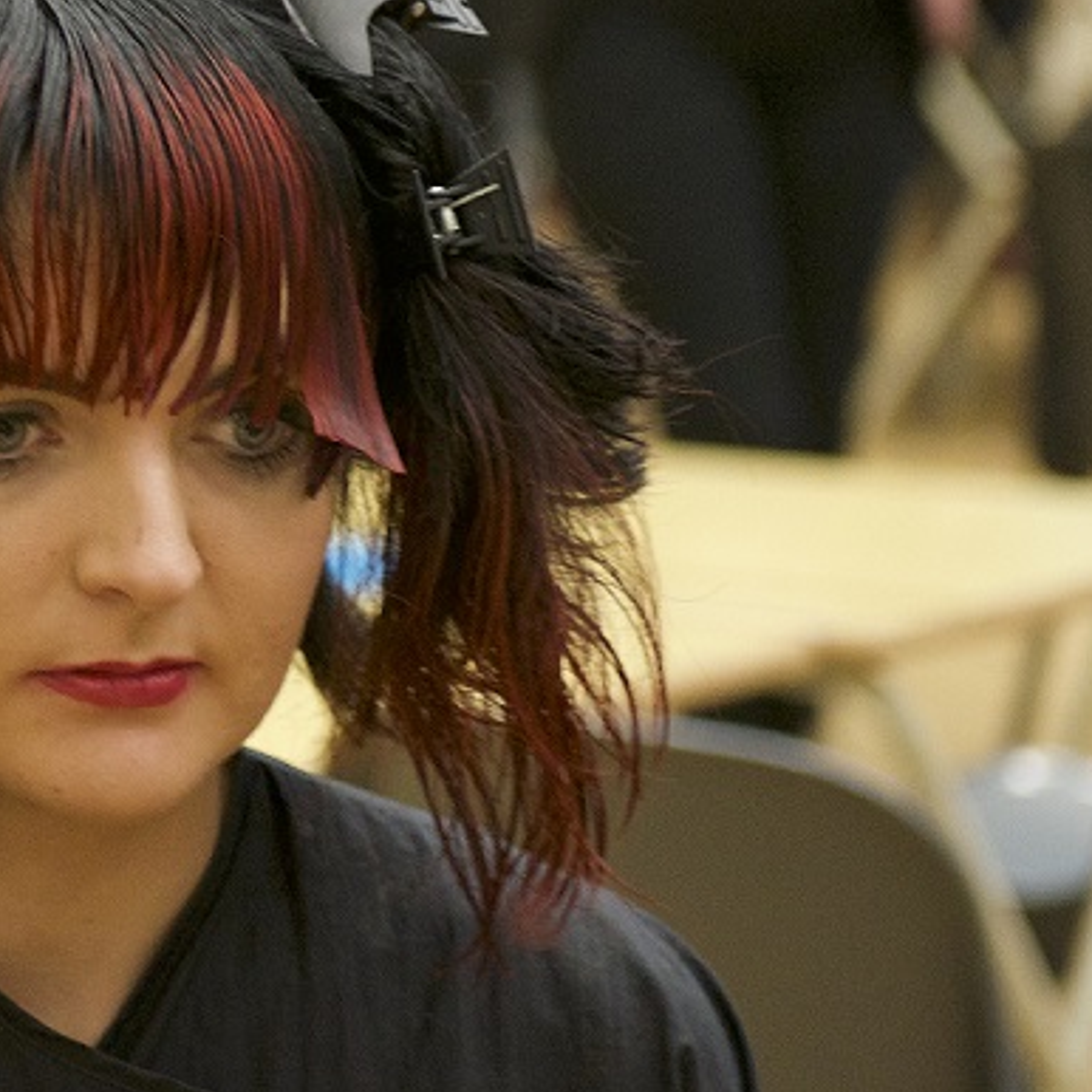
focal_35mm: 213
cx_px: -501
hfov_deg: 8.1
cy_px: -72
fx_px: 7602
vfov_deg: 8.2
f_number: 2.8
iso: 4000
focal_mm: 70
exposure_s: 1/125
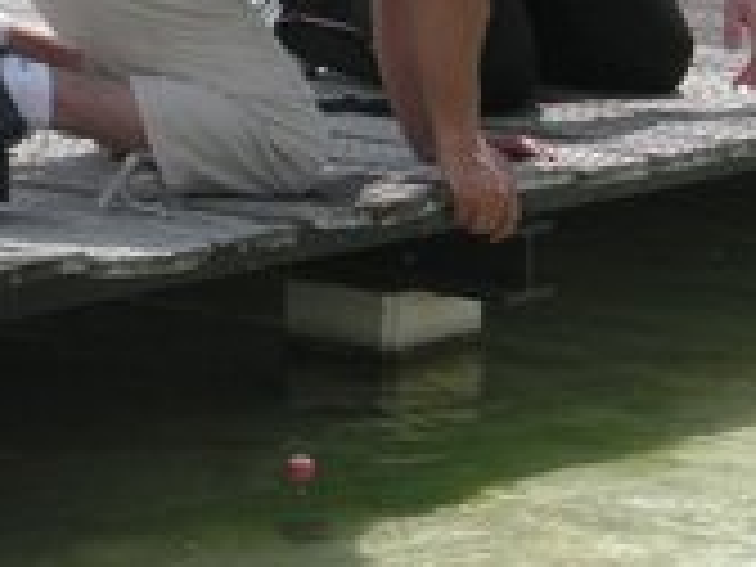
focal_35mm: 271
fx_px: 5919
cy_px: 54
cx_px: 814
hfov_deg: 7.3
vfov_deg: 5.5
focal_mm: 18.9
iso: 50
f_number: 4
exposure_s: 1/350
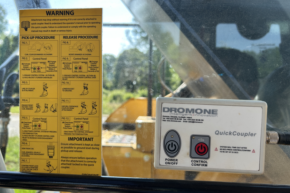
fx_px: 226
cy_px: 99
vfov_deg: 46.4
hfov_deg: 65.5
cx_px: 144
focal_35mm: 28
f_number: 1.5
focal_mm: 5.7
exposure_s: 1/666
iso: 50
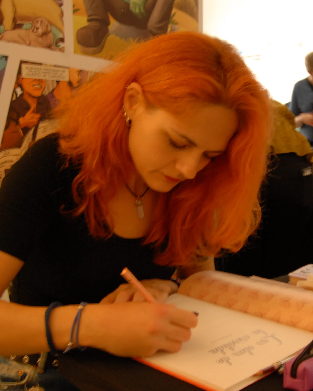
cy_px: 196
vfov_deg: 39.5
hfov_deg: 30.9
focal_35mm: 47
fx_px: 544
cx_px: 270
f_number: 6.3
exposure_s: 1/8
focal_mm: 22
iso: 400
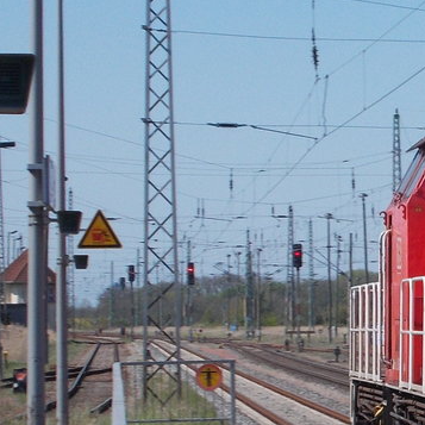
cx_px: 571
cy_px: 257
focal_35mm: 196
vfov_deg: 8.9
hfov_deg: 8.8
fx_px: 2723
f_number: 13.3
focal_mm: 11.8
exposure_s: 1/100
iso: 80
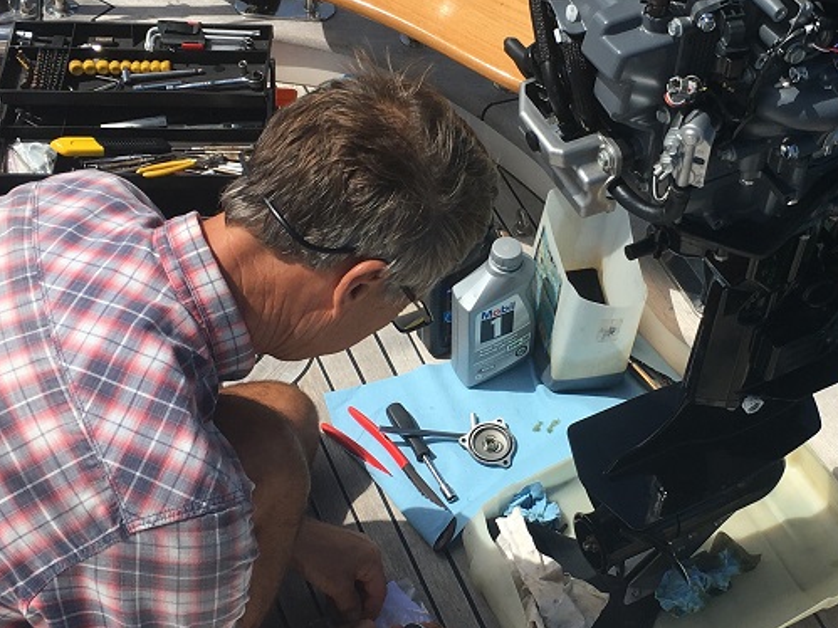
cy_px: 301
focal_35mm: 61
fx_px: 1476
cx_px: 552
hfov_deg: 31.5
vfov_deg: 24.0
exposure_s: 1/2404
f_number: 2.2
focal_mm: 4.15
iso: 25
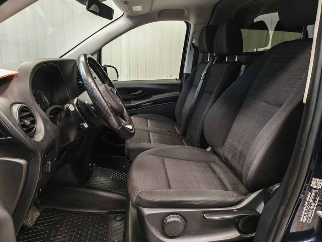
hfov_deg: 73.9
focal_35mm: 23
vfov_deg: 58.9
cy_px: 121
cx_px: 161
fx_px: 214
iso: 250
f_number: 1.6
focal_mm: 5.4
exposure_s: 1/50
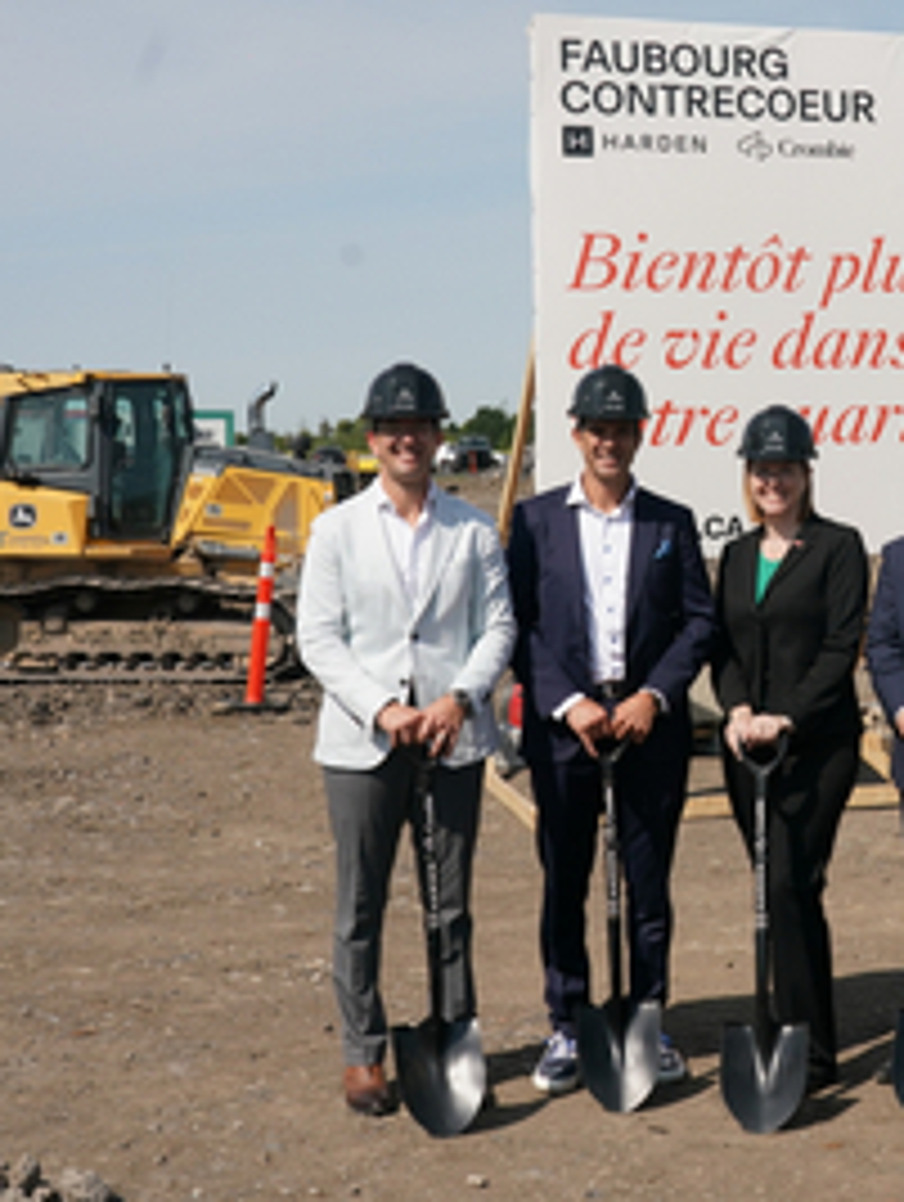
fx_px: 1980
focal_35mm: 57
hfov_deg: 24.9
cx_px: 819
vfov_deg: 33.7
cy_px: 511
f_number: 9
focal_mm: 33
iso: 400
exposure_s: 1/1250
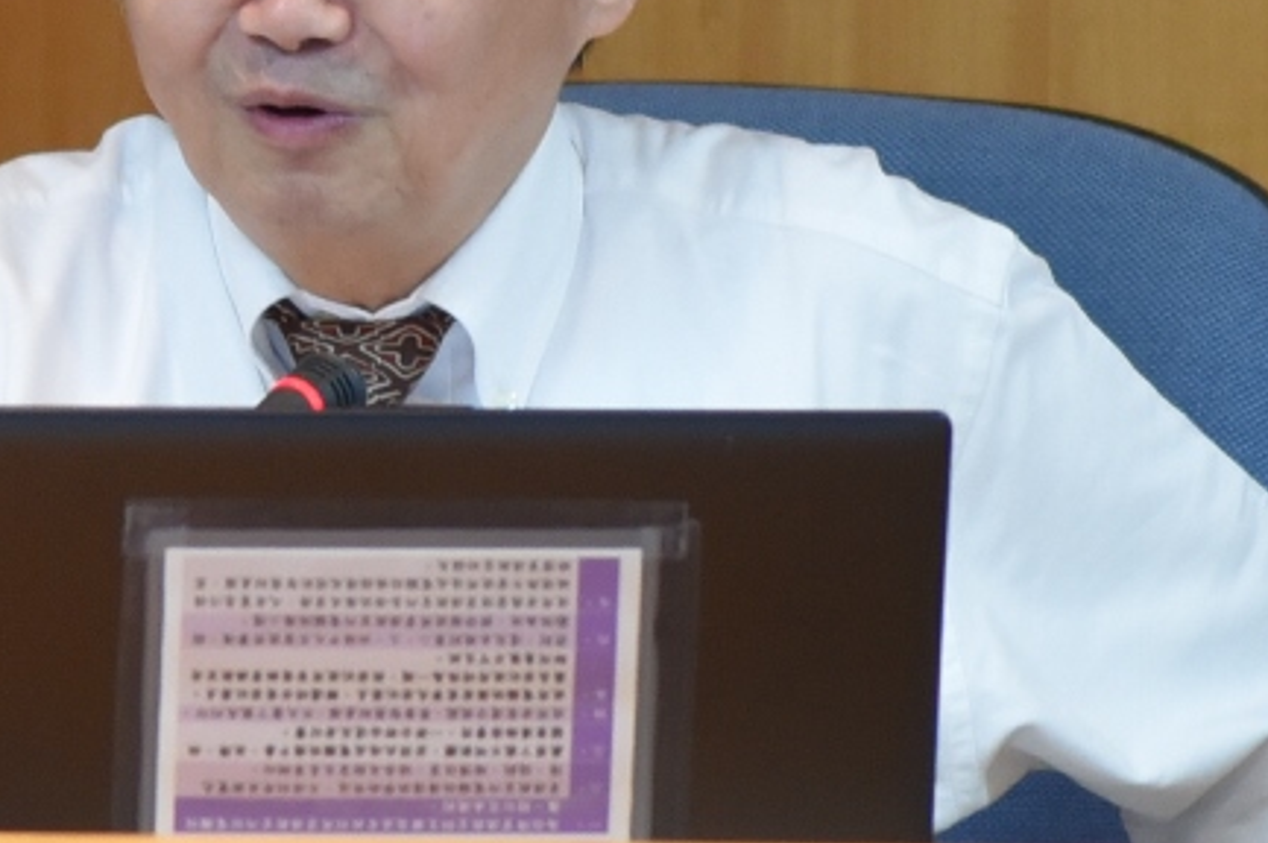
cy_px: -79
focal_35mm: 284
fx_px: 9995
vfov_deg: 4.8
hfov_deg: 7.2
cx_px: 266
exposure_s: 1/60
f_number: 4
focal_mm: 120
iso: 1800
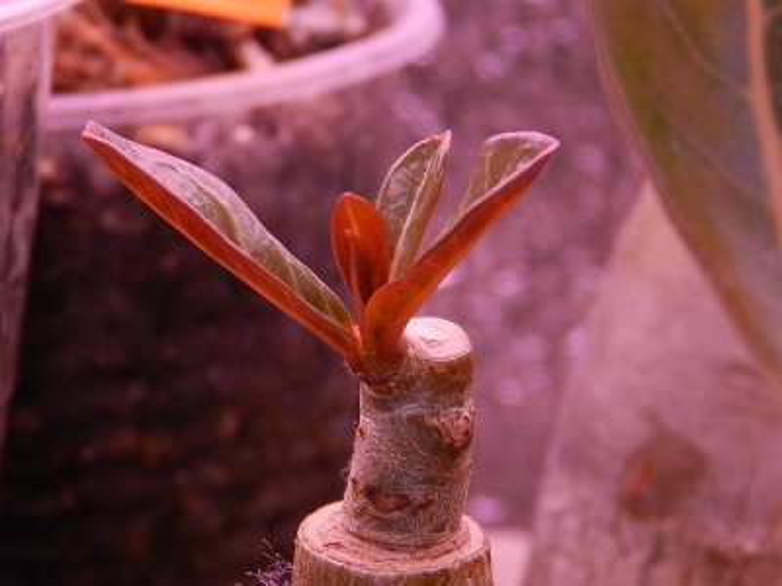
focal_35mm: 115
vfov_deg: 12.9
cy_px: 293
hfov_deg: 17.1
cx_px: 391
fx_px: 2598
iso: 160
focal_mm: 20.5
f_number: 4.8
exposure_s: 1/50
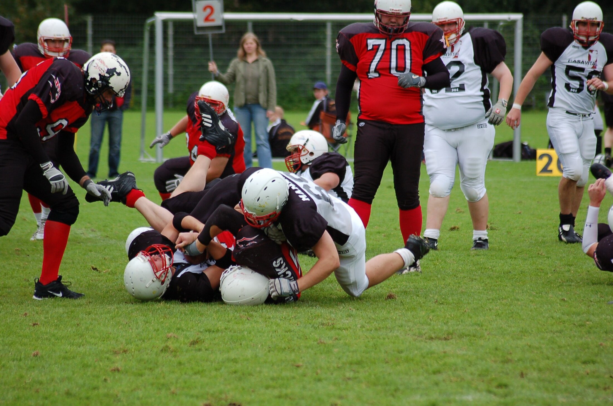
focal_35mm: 255
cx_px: 306
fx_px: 4334
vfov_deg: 5.4
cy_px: 203
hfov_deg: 8.1
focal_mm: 170
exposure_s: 1/800
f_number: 4.8
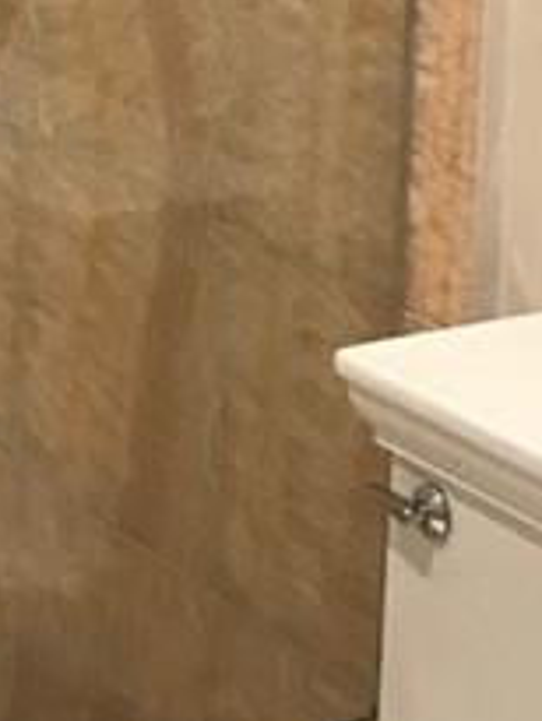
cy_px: -211
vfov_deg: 11.7
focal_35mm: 164
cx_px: -95
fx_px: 3420
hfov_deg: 9.0
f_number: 1.8
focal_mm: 3.99
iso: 32
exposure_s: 1/30
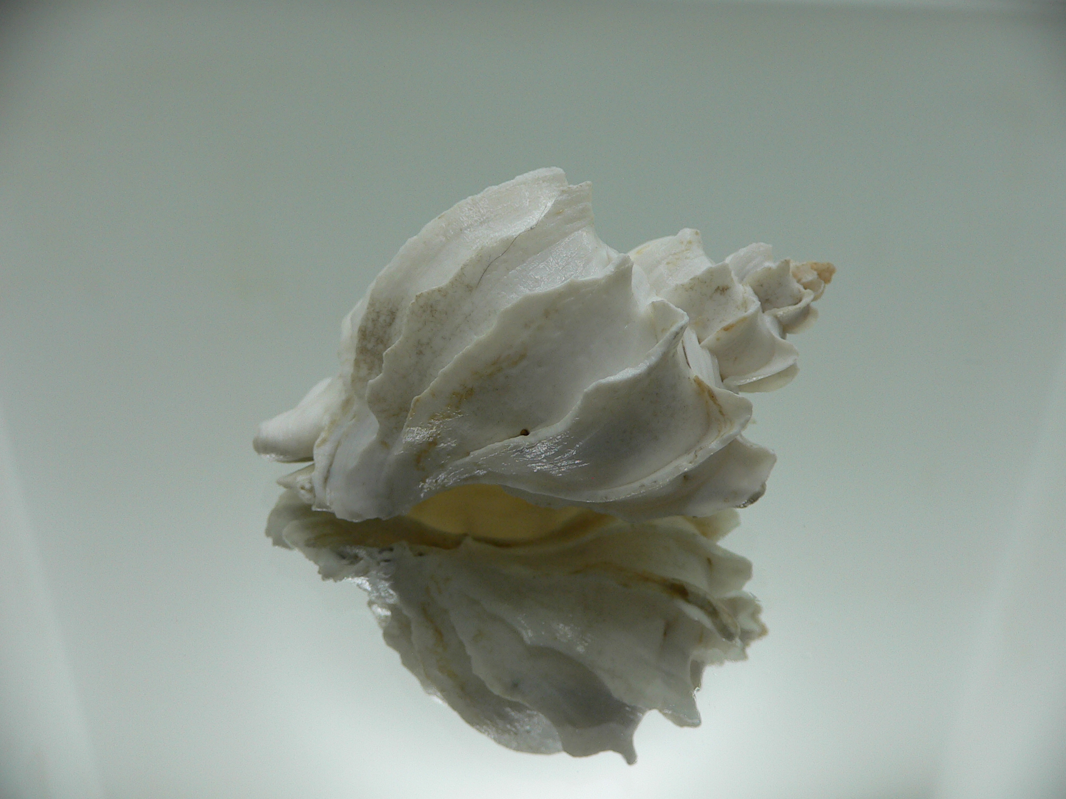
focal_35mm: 35
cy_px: 400
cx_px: 533
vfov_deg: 40.7
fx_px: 1078
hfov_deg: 52.6
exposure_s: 1/100
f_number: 2.8
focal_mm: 4.6
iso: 80
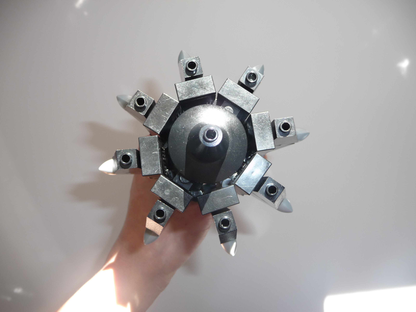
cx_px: 208
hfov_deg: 63.4
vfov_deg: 49.7
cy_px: 156
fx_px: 336
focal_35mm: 28
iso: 100
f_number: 3.3
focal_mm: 4.7
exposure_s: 1/50
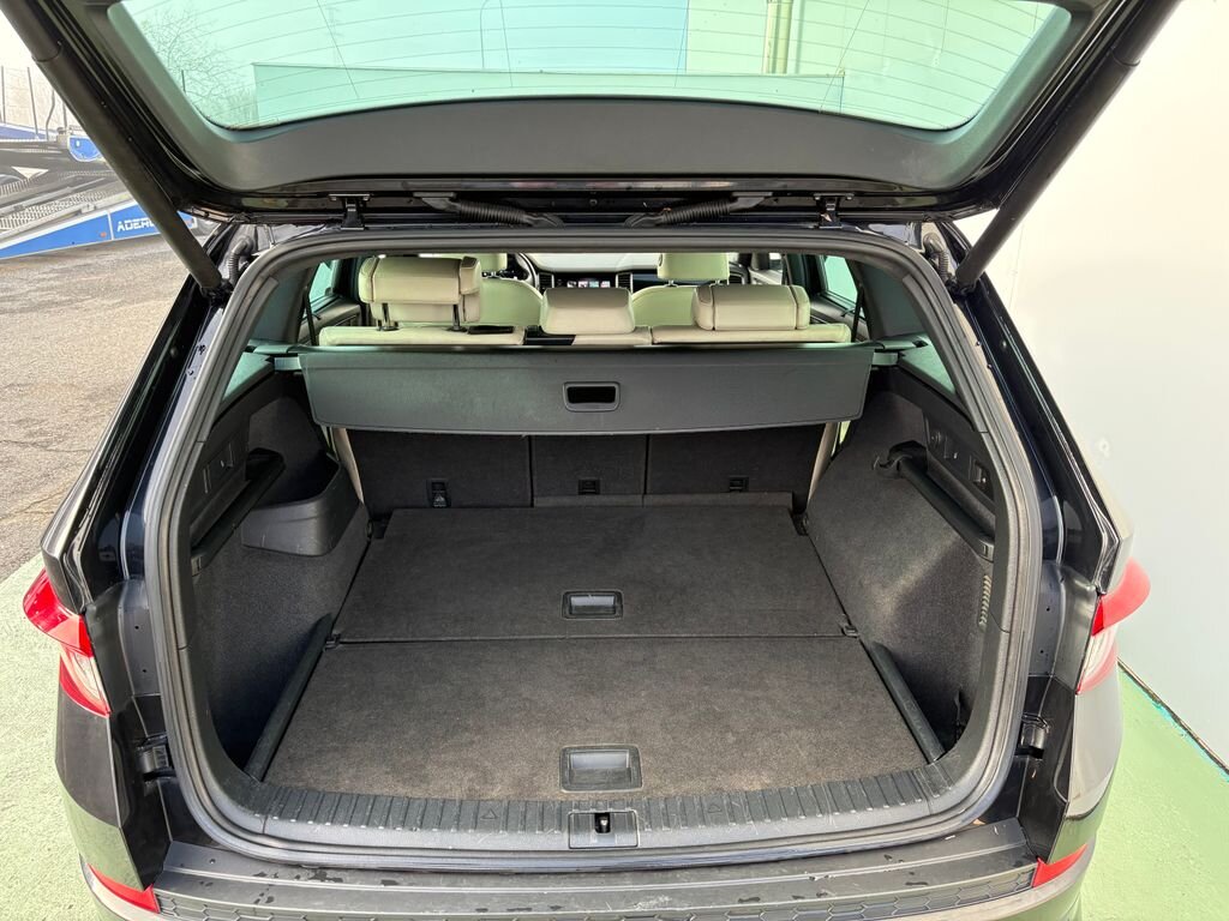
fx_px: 923
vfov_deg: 53.1
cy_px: 460
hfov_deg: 67.3
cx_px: 614
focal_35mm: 26
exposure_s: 1/243
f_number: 1.6
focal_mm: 5.96
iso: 125
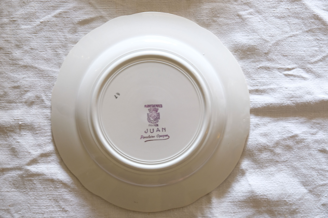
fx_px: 492
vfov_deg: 25.1
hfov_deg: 36.9
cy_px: 109
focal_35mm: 54
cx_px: 164
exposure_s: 1/50
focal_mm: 35.8
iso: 800
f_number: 3.6
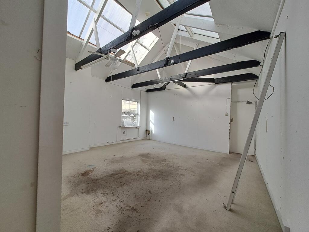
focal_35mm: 13
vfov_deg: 89.9
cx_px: 154
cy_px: 116
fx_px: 116
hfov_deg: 106.2
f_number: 2.2
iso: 40
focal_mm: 1.42
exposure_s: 1/558
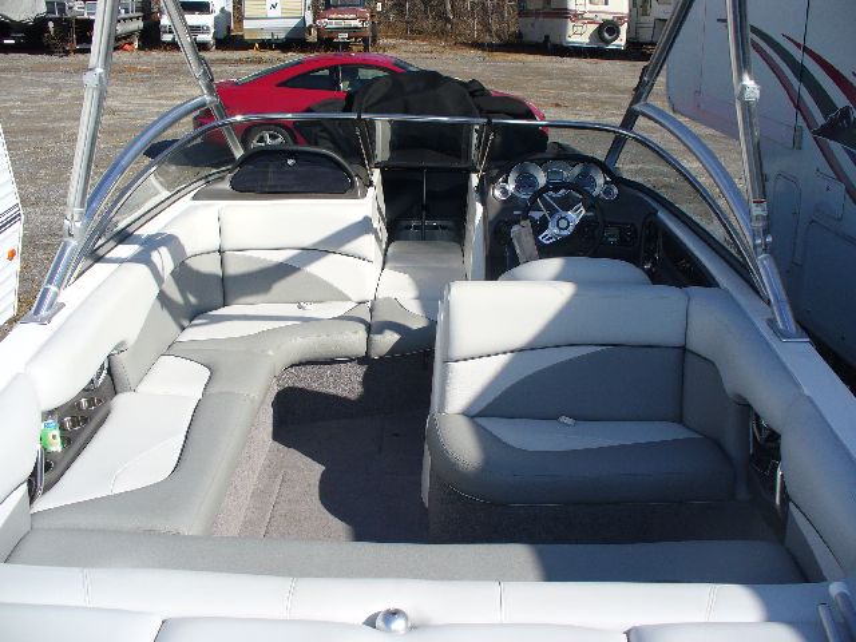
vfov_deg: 38.7
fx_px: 915
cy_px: 321
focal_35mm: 37
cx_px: 428
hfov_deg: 50.1
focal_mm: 6.1
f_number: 5.6
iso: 80
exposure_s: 1/400
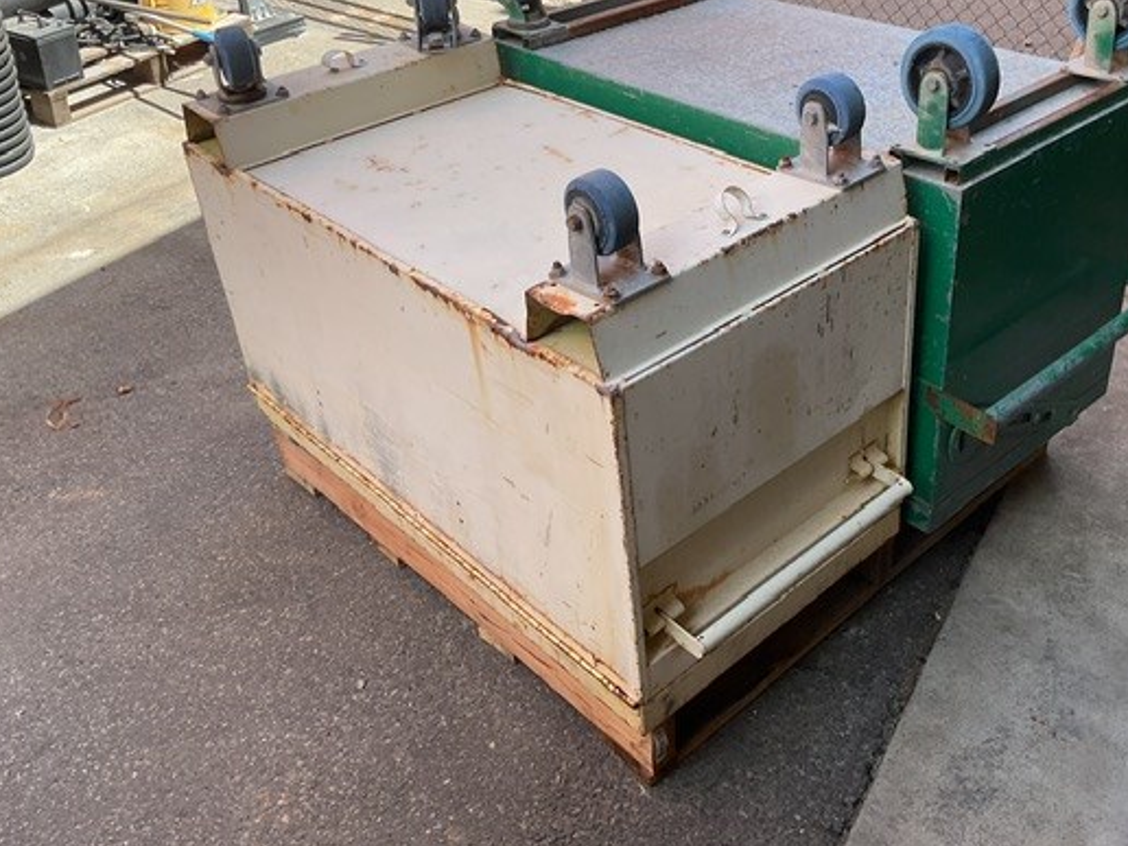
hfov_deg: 51.0
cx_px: 673
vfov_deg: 39.5
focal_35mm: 36
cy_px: 330
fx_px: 1173
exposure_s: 1/457
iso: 16
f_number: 1.8
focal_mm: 3
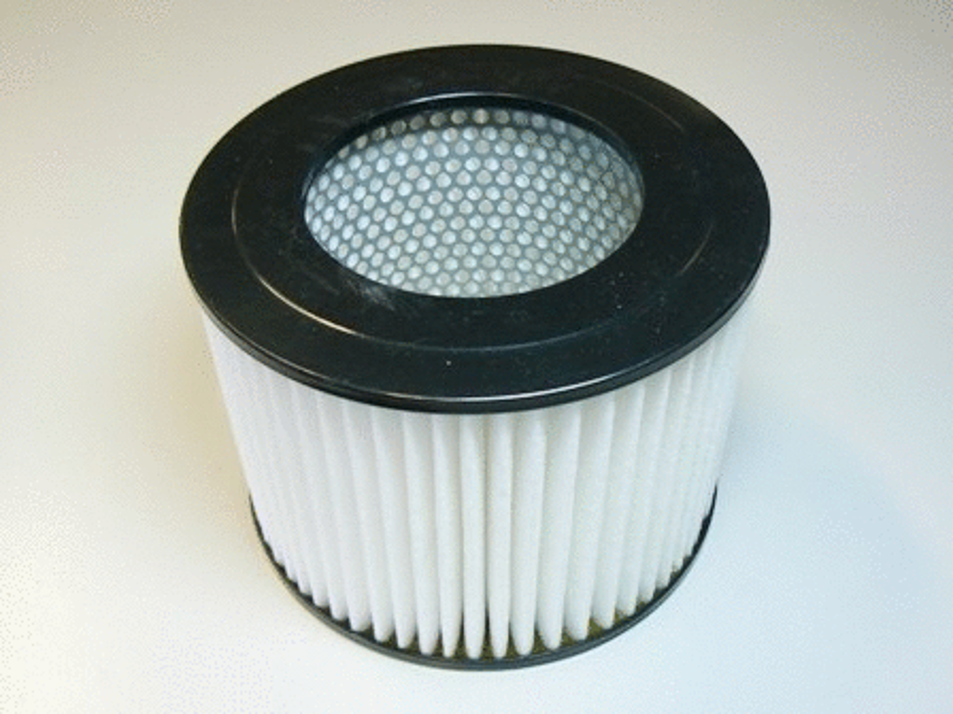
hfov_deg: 51.4
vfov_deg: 39.7
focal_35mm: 36
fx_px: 991
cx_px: 476
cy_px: 357
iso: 80
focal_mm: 6
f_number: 2.8
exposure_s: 1/30
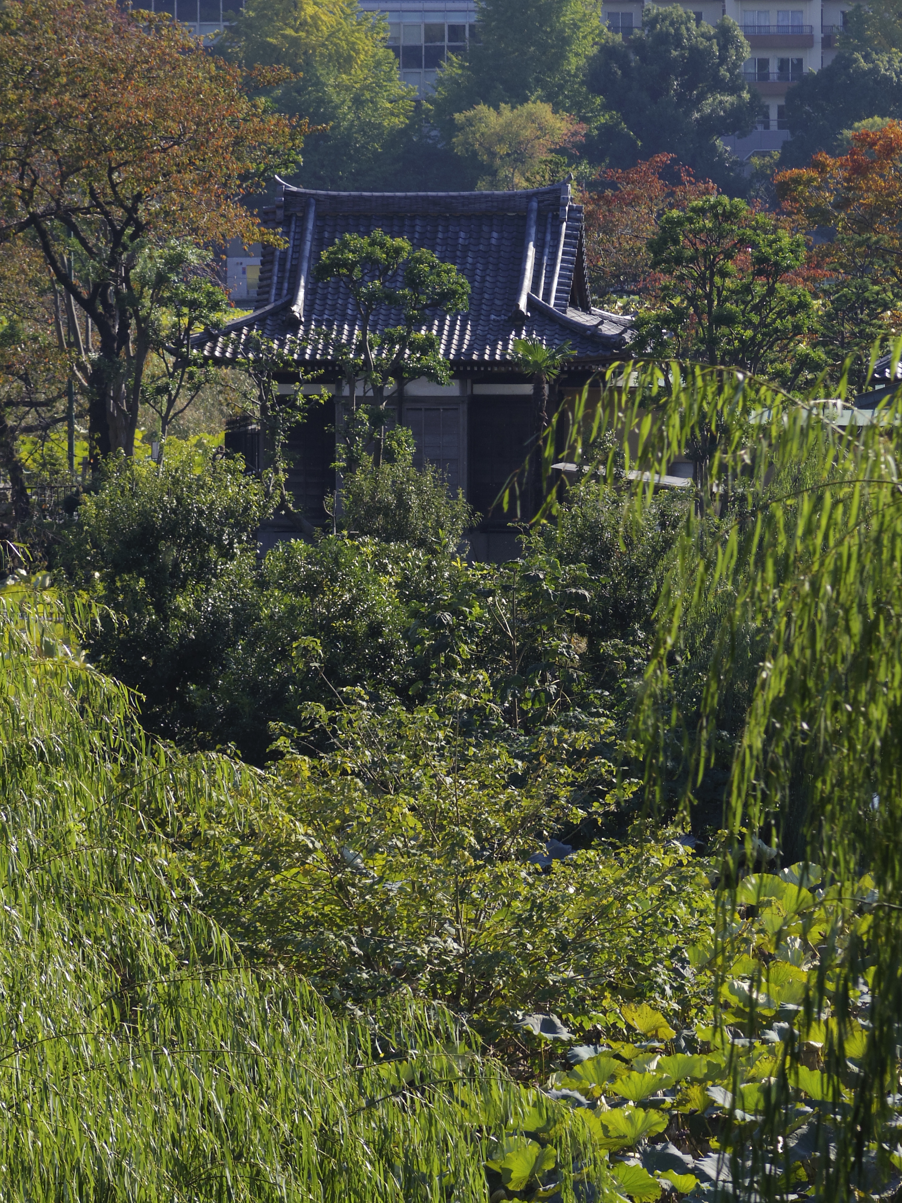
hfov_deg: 5.9
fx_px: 8721
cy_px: 602
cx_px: 451
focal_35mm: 251
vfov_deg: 7.9
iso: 100
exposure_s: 1/320
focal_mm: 45
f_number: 5.6
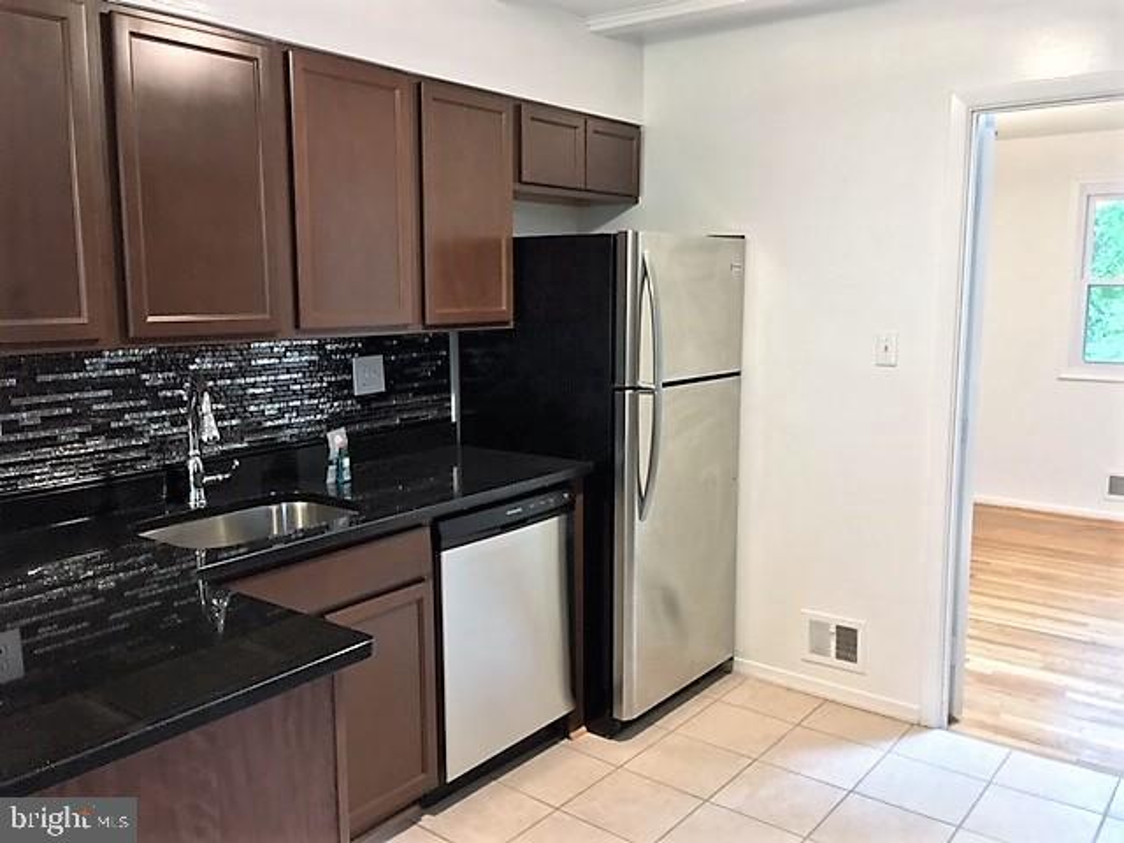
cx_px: 562
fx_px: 942
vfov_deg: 48.2
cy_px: 422
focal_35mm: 29
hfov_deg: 61.7
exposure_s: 1/30
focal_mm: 4.15
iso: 200
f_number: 2.2
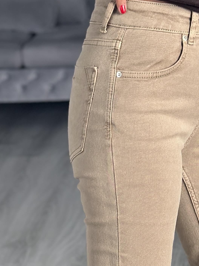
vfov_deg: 13.9
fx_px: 1057
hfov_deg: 10.7
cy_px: 307
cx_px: 146
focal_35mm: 138
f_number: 1.78
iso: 100
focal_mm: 6.86
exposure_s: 1/121
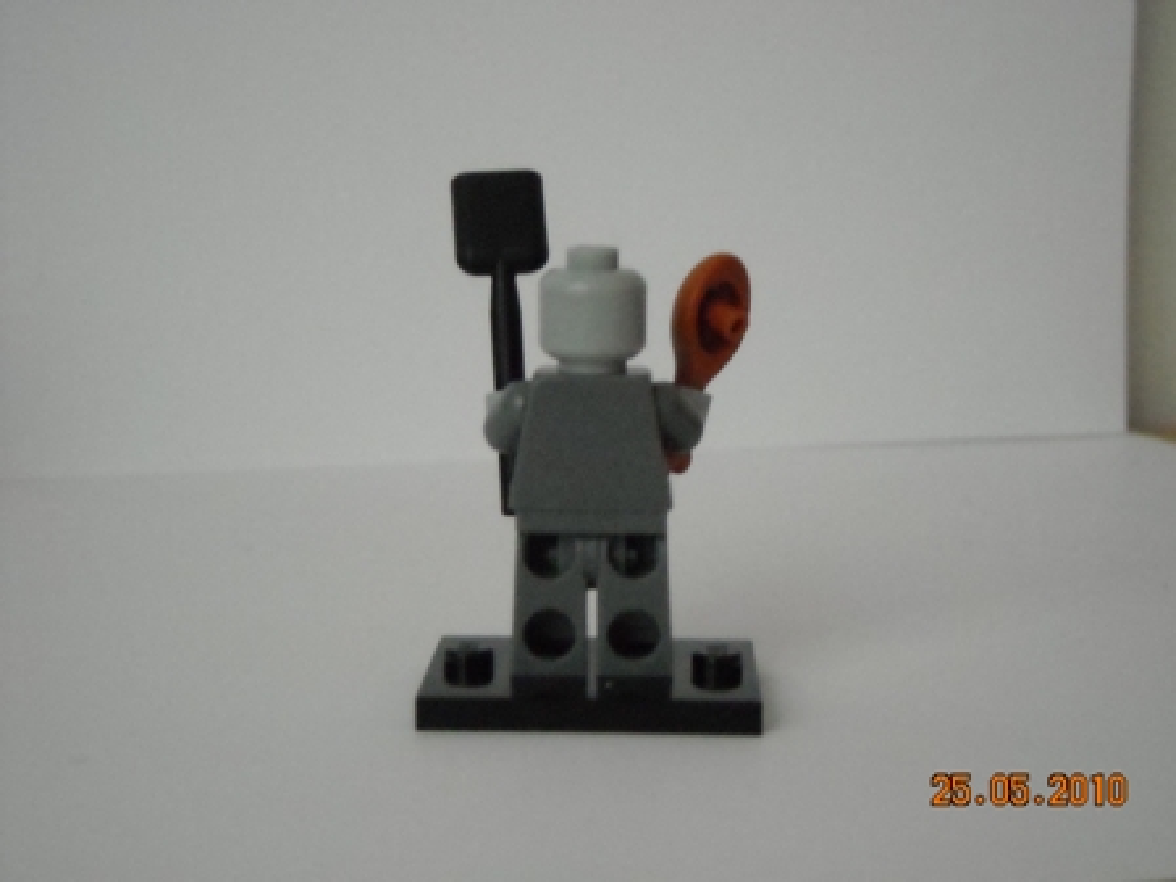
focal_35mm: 68
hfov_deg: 28.6
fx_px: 2310
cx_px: 588
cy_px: 441
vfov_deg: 21.6
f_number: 3.7
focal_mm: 11.02
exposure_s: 1/16
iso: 800
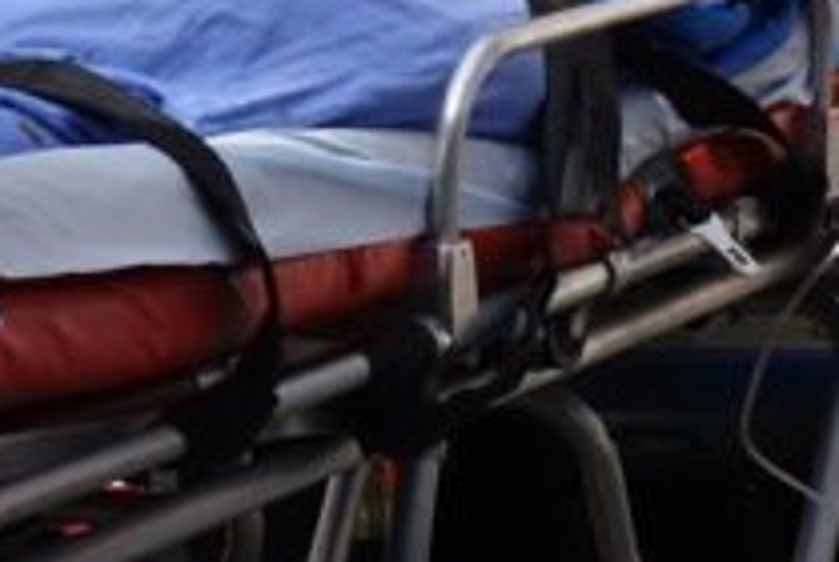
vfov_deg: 6.9
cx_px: 498
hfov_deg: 10.5
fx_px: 4574
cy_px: -221
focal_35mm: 196
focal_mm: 21.05
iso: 2000
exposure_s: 1/800
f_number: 5.6
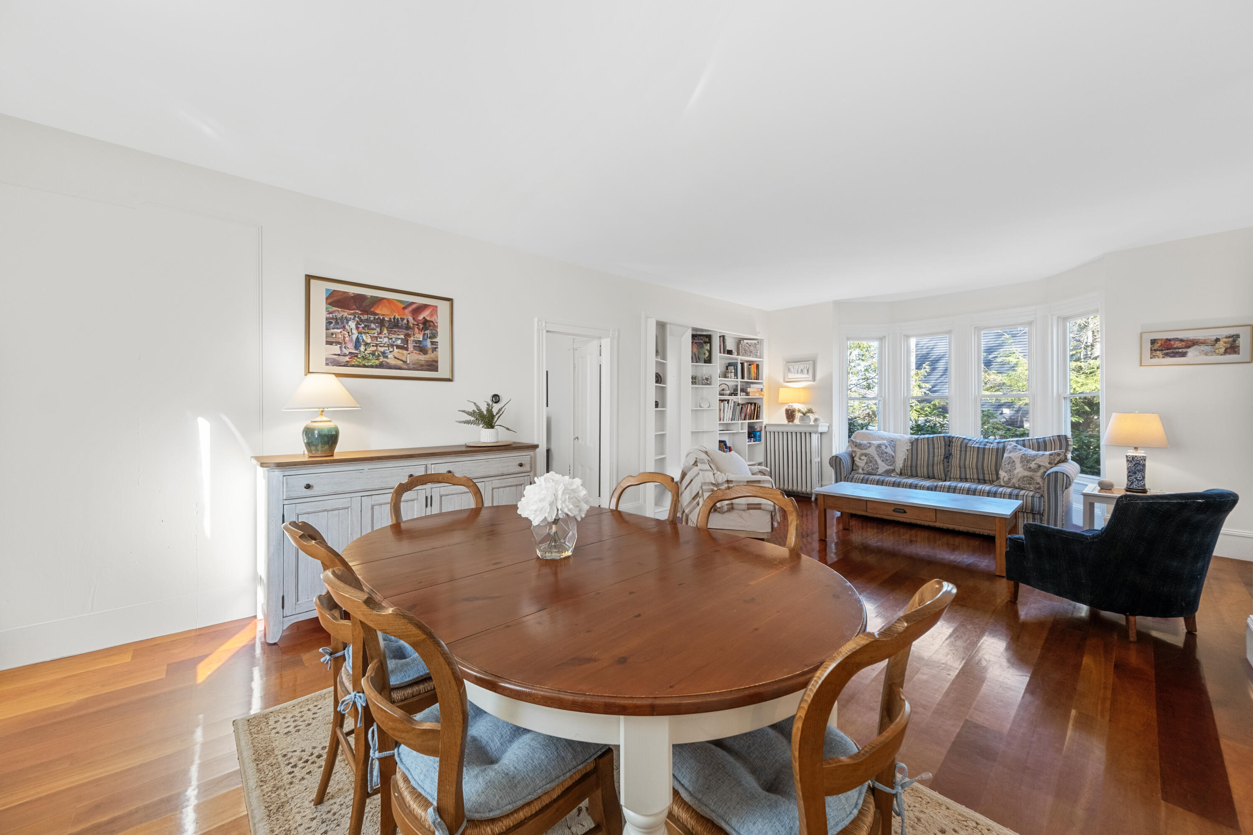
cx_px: 626
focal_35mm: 13
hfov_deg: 108.3
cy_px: 418
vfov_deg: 85.4
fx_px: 452
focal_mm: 8.6
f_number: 8
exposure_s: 1/6
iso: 500
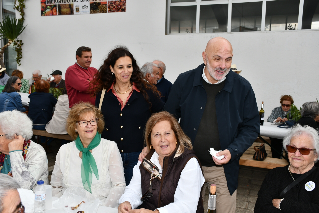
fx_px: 319
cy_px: 106
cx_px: 160
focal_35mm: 36
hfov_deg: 53.1
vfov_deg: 36.9
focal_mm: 24
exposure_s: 1/250
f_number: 6.3
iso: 125
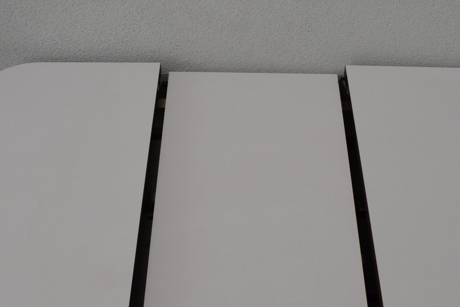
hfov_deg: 34.5
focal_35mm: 58
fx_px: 740
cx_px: 264
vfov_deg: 22.9
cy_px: 268
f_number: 5.6
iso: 280
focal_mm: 21
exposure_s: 1/250
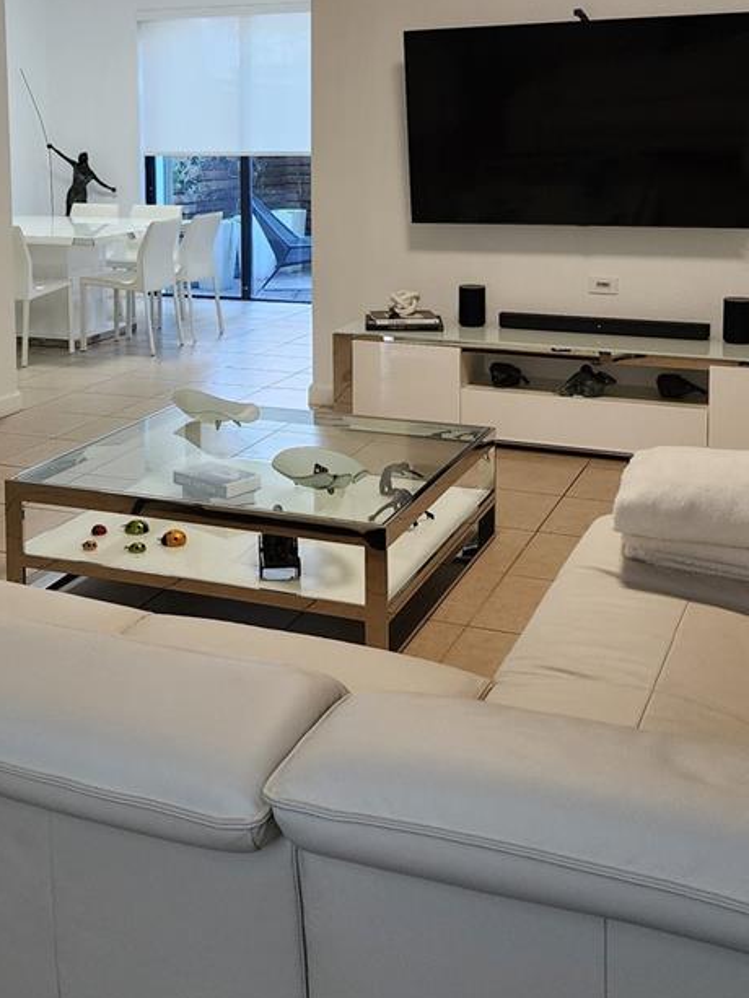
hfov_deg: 31.9
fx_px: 1298
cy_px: 238
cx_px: 231
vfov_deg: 40.7
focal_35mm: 45
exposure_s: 1/120
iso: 400
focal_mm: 6.4
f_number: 1.8
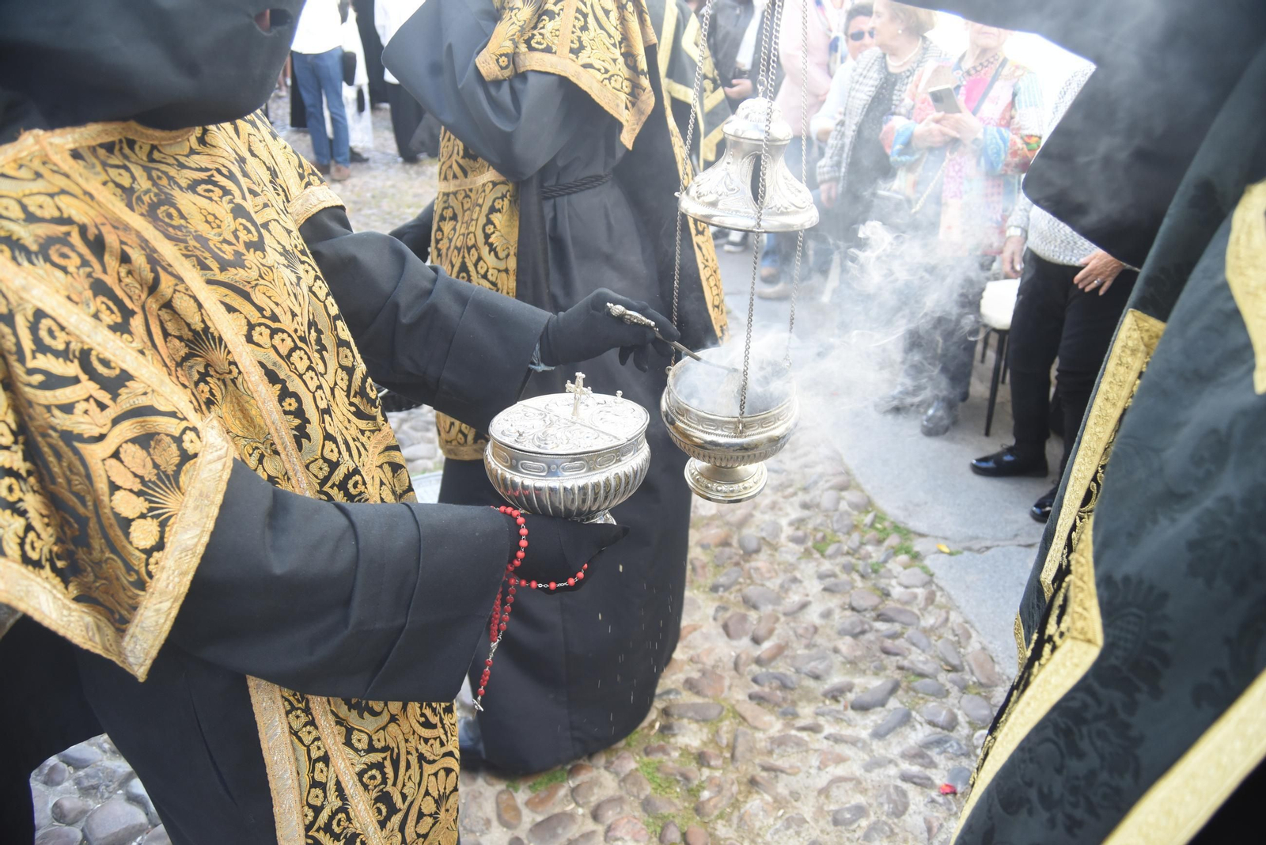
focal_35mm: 29
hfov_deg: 63.6
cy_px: 422
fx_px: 1020
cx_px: 633
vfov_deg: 45.0
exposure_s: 1/250
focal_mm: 29
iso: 1400
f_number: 8
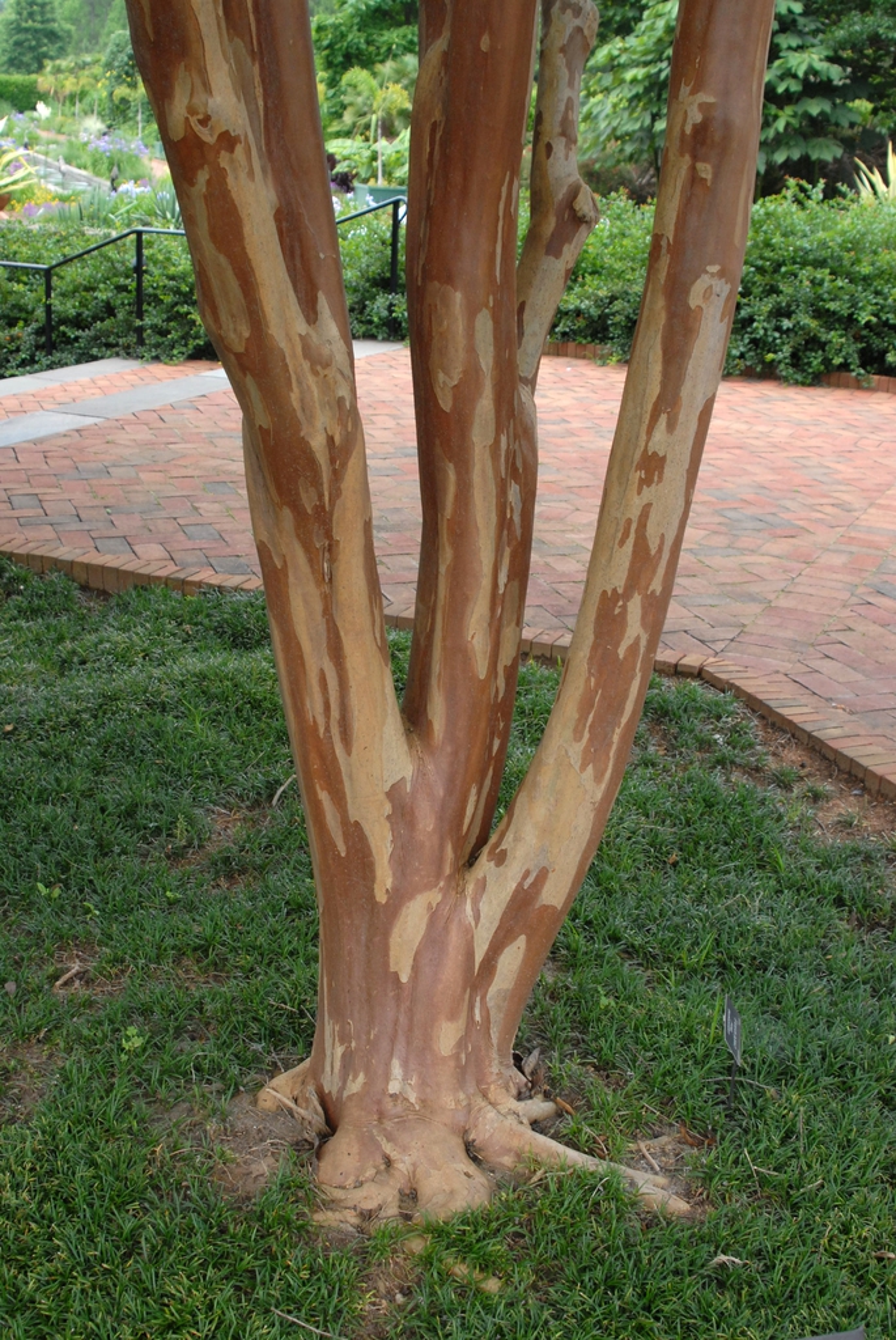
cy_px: 670
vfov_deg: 46.4
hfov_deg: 32.0
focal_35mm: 42
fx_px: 1564
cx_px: 448
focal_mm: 28
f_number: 8
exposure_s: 1/250
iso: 400
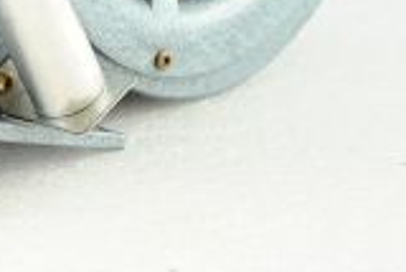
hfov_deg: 8.8
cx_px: -28
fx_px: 2619
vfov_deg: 5.9
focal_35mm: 232
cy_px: -179
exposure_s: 1/100
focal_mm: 62
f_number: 7.1
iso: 800
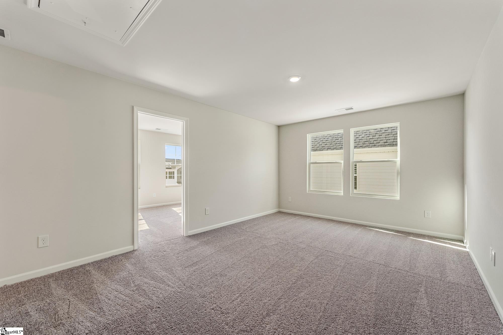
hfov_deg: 104.3
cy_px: 168
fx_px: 196
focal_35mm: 14
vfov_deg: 81.2
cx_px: 252
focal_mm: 14
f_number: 6.3
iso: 400
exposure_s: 1/13
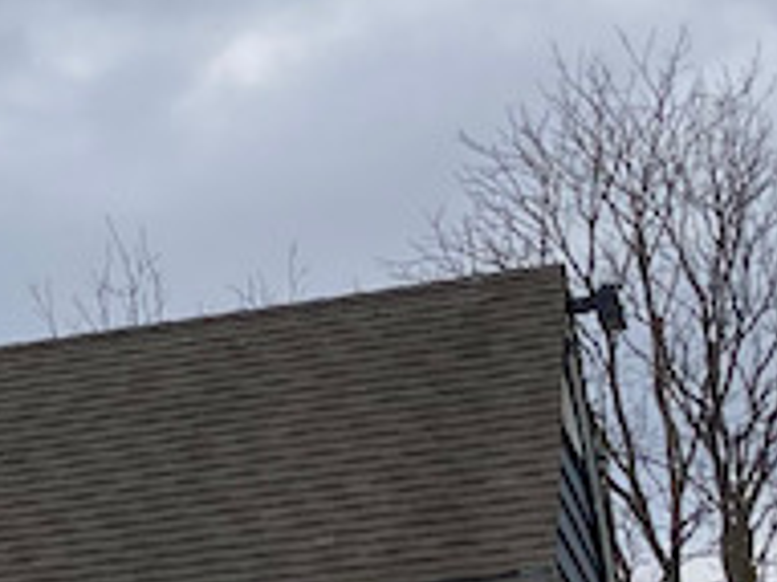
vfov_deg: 7.8
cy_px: 708
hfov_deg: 9.1
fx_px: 4217
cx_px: -1294
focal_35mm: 188
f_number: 1.8
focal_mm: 3.99
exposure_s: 1/1000
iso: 20
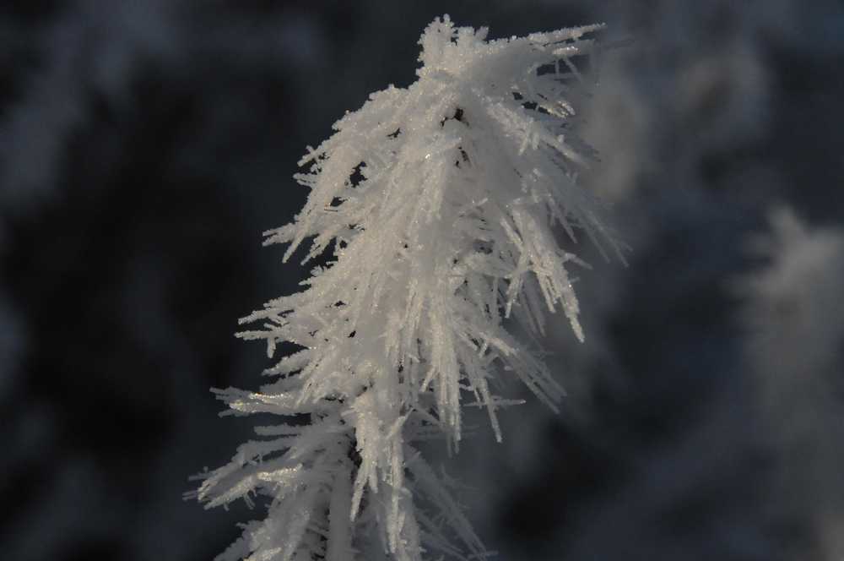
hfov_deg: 6.9
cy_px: 280
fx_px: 7024
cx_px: 422
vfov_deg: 4.6
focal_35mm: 300
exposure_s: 1/1600
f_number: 20
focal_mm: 200
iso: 1600
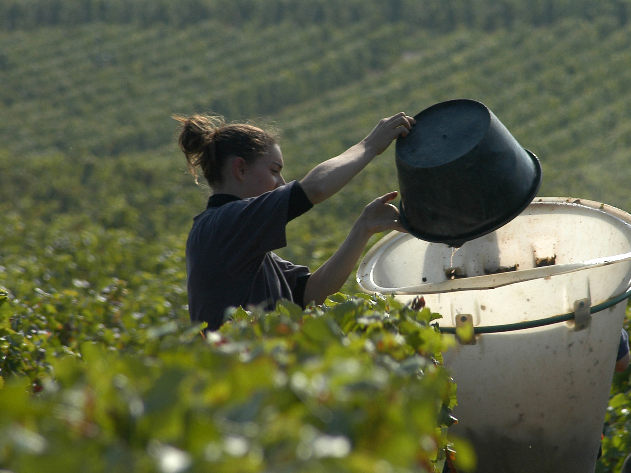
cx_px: 402
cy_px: 222
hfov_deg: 3.8
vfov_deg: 2.9
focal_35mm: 521
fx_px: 9497
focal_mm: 250
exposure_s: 1/320
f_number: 9
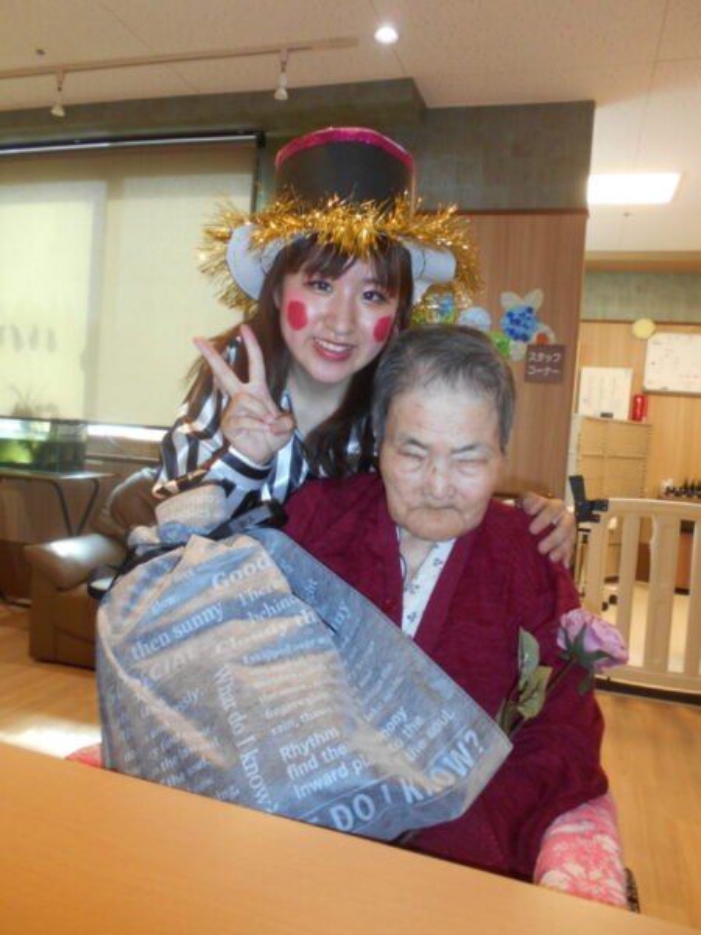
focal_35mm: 26
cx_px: 350
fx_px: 702
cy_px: 468
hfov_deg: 53.1
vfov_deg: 67.3
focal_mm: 4.6
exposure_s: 1/25
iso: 200
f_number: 3.2
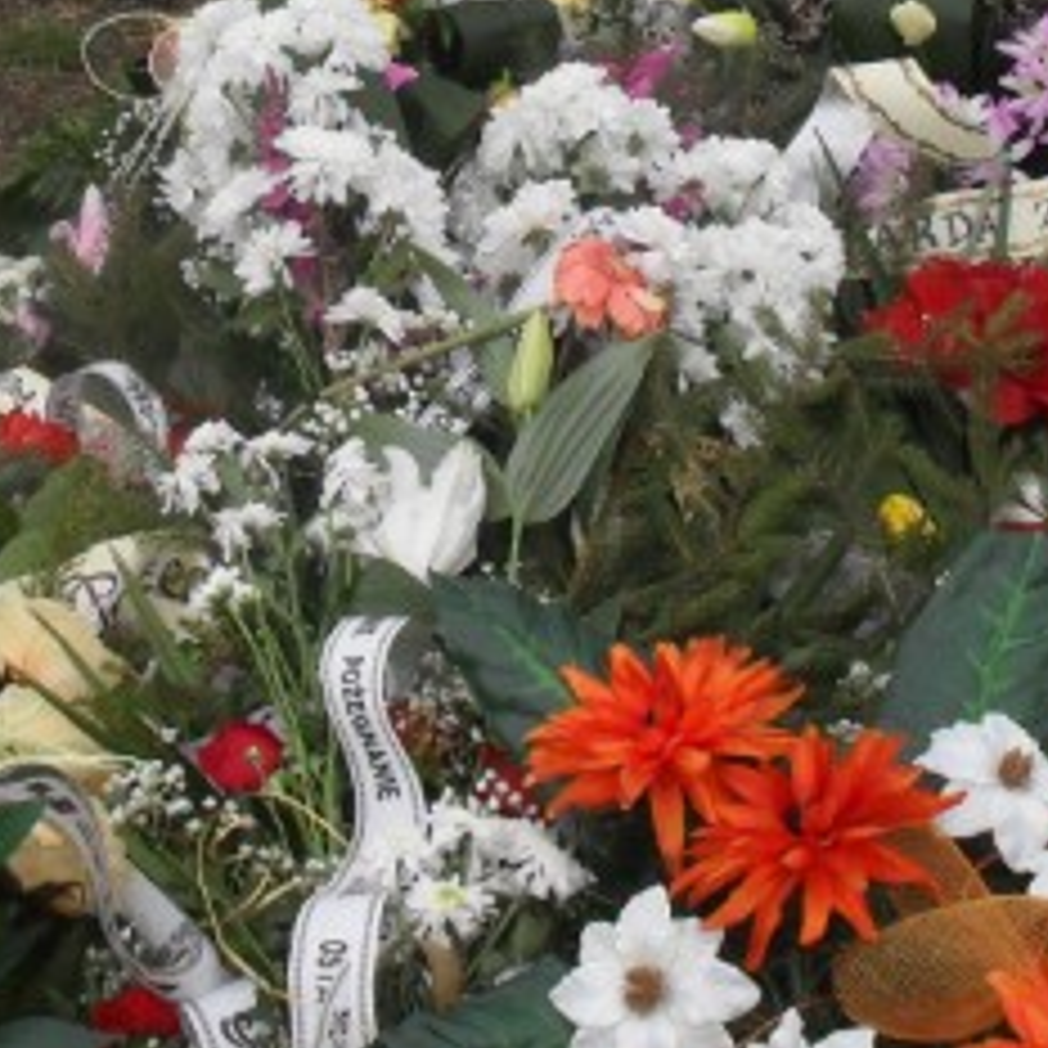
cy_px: 126
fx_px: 2911
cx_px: 756
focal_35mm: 85
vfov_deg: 20.0
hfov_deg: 20.3
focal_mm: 6.3
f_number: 8.4
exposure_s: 1/250
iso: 200
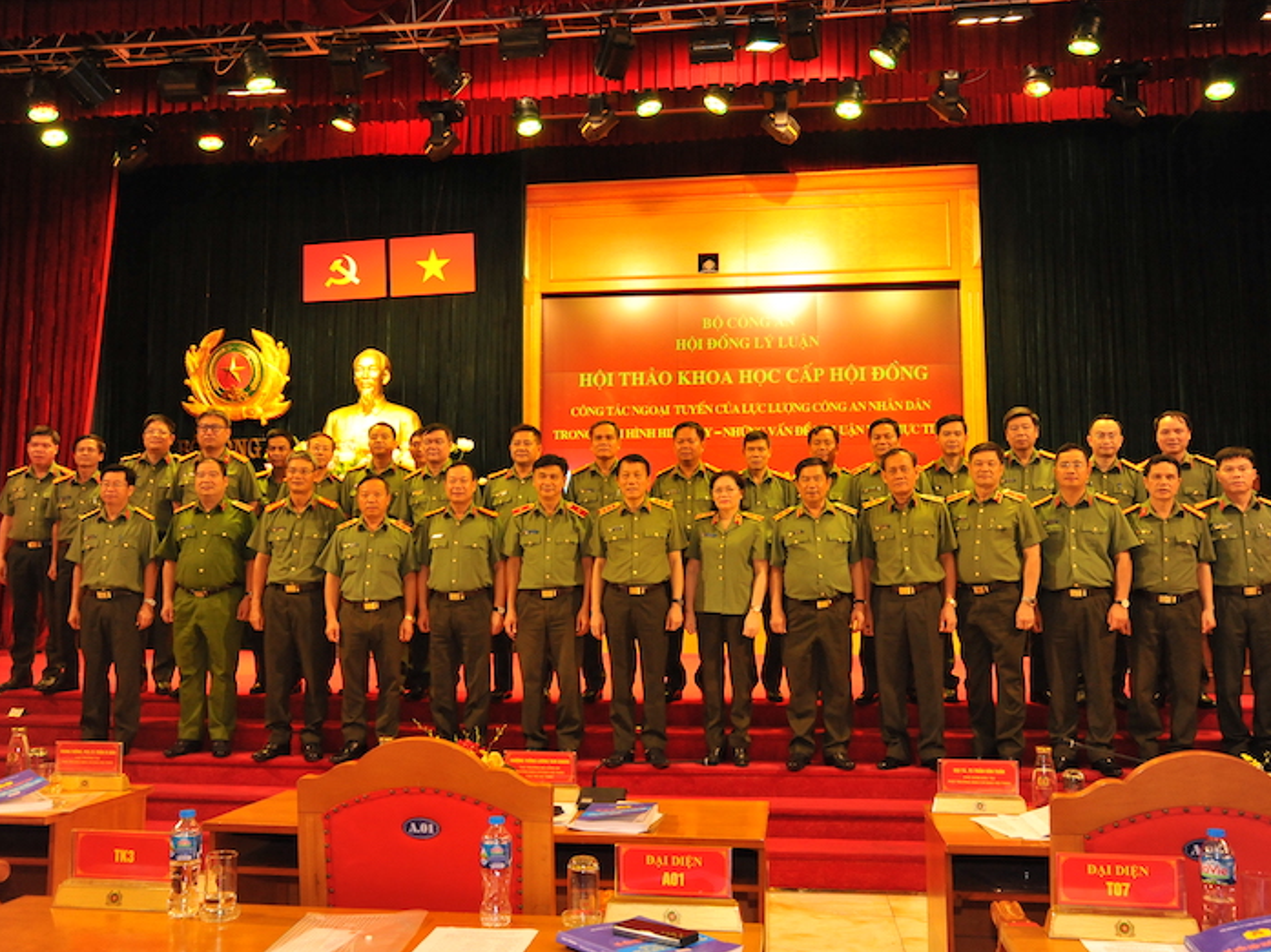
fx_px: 1174
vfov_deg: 44.1
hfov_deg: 56.8
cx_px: 633
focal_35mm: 32
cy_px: 478
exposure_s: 1/100
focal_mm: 29
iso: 4000
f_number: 7.1
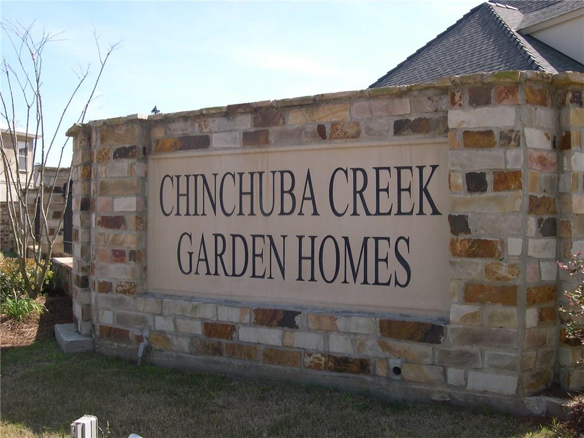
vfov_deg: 37.7
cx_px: 292
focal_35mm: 38
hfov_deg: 49.0
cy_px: 219
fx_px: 641
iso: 100
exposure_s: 1/95.2
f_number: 7.6
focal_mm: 8
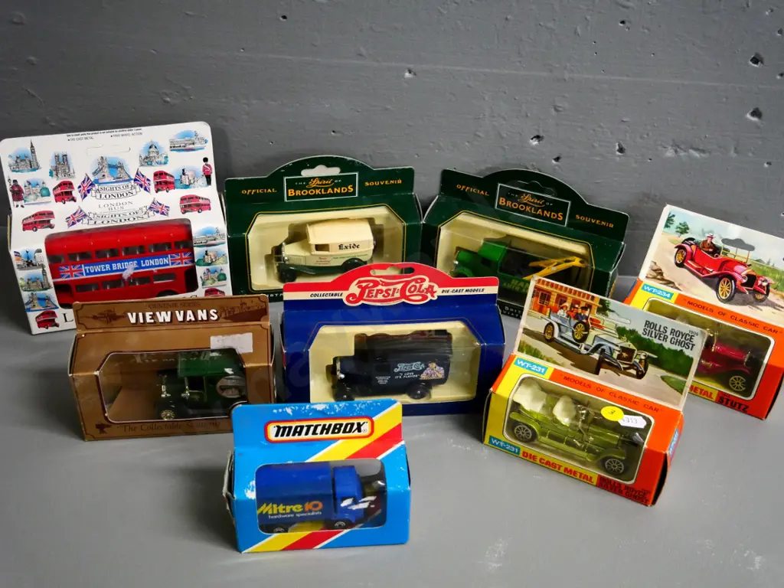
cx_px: 392
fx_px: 906
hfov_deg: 46.8
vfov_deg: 36.0
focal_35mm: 40
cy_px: 294
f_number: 4.1
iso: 3200
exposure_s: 1/250
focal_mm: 20
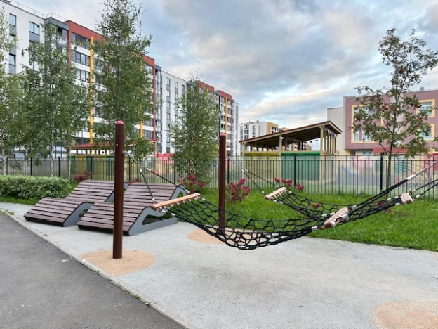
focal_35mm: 24
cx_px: 219
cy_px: 164
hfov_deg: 71.6
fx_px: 304
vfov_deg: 56.8
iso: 125
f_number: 1.78
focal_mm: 6.86
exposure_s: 1/158
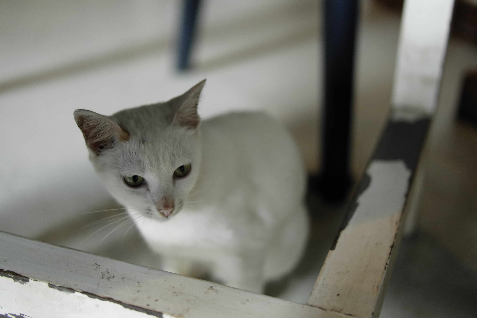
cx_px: 238
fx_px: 689
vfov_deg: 26.0
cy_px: 159
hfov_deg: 38.2
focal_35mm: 52
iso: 1600
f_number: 1.4
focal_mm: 35
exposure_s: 1/160
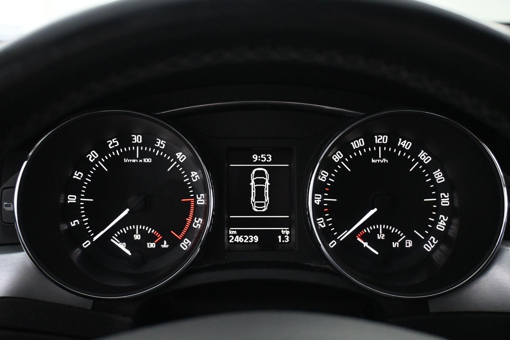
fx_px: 584
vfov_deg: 32.4
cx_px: 255
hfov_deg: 47.2
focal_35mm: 41
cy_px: 170
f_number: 4.5
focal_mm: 27.5
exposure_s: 1/60
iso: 4000
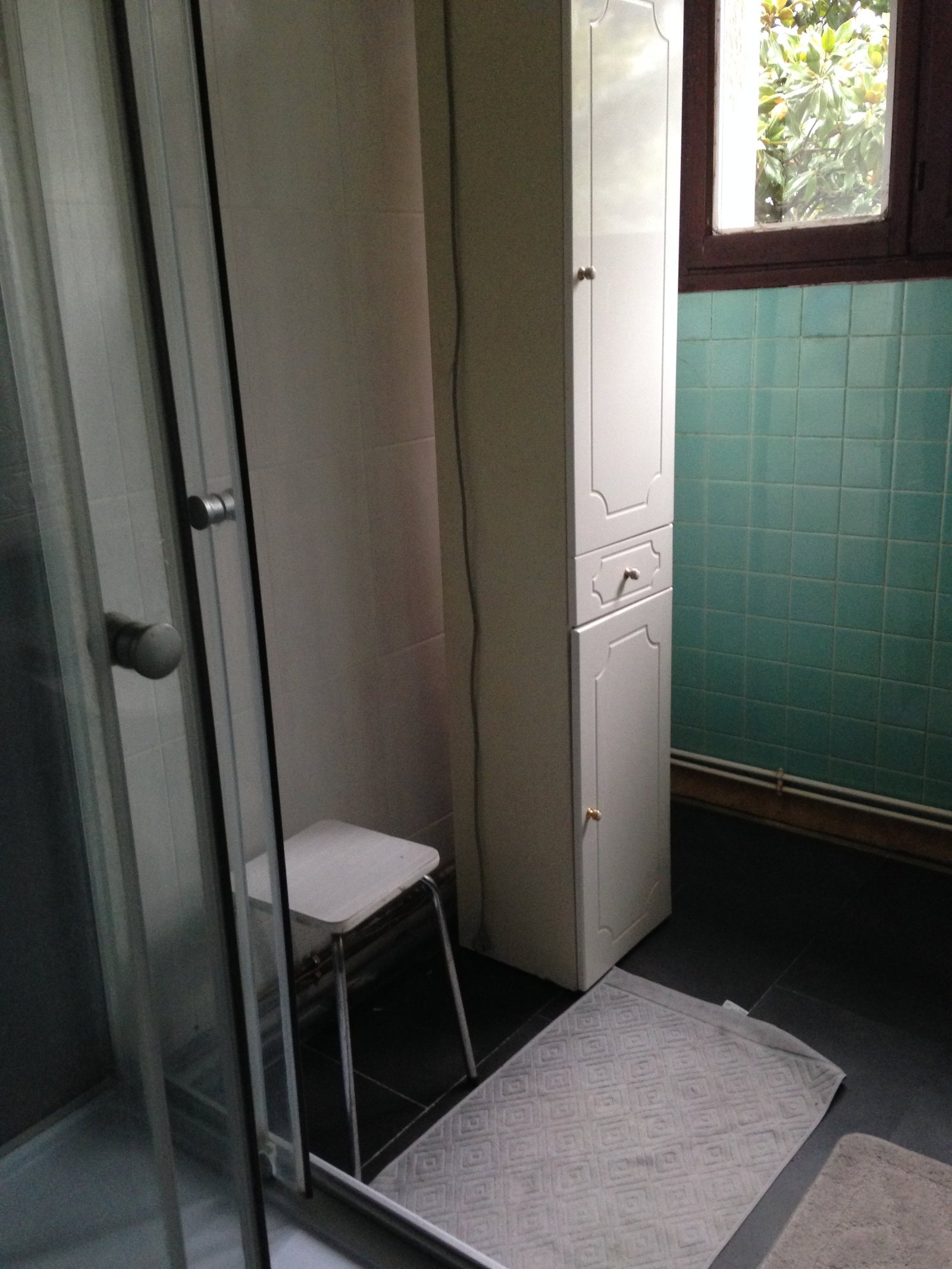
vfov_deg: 55.4
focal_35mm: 33
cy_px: 634
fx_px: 1210
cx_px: 476
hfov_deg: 42.9
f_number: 2.4
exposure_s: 1/20
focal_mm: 4.12
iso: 200
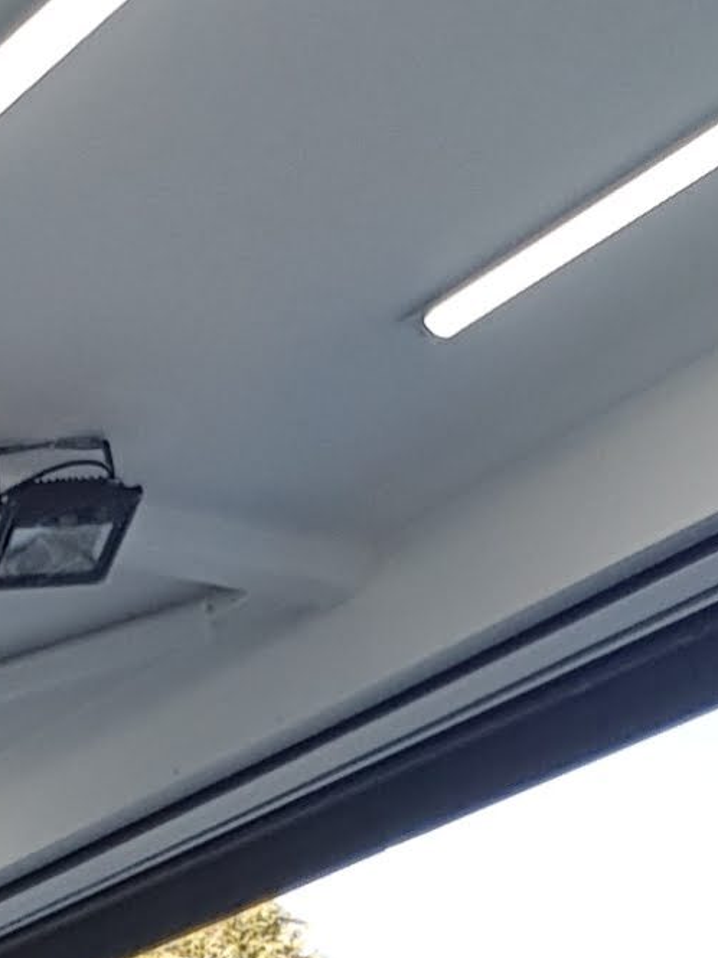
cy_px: 1776
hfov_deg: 16.7
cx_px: -297
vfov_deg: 18.2
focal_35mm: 82
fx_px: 2268
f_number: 1.7
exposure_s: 1/360
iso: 50
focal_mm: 2.1
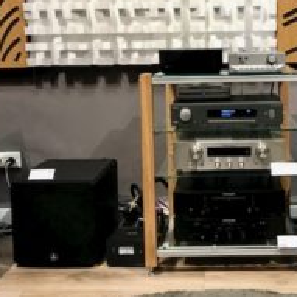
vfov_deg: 32.4
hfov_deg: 32.3
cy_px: 93
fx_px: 505
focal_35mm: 52
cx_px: 218
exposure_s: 1/17
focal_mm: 3.99
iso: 40
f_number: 1.8
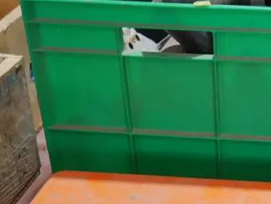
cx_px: 305
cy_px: 235
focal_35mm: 86
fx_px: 674
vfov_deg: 16.6
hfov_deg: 21.5
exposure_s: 1/60
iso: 320
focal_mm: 14
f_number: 3.5
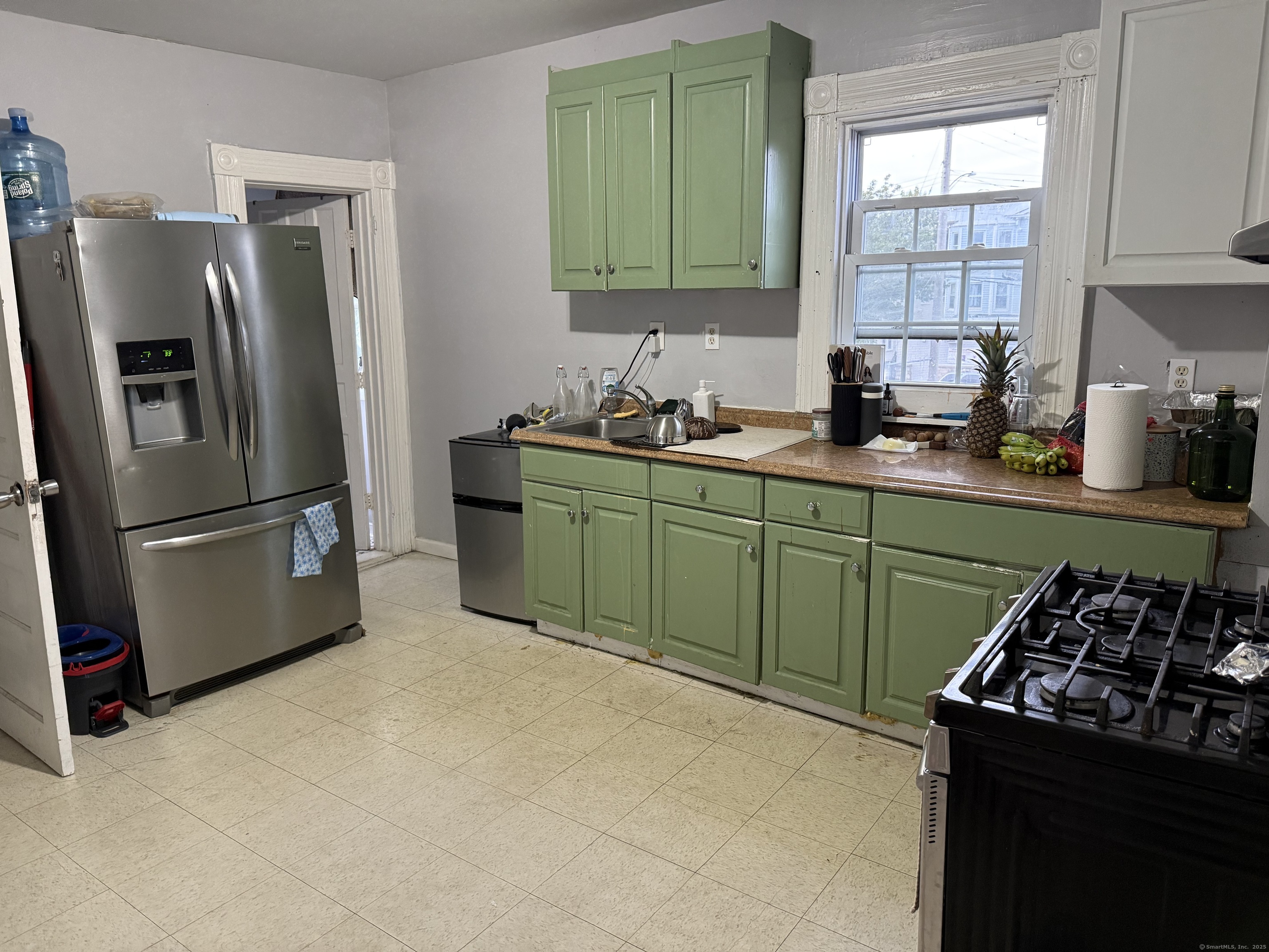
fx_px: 880
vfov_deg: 56.8
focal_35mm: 24
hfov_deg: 71.6
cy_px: 476
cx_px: 634
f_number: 1.78
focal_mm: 6.76
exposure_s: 1/60
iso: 400
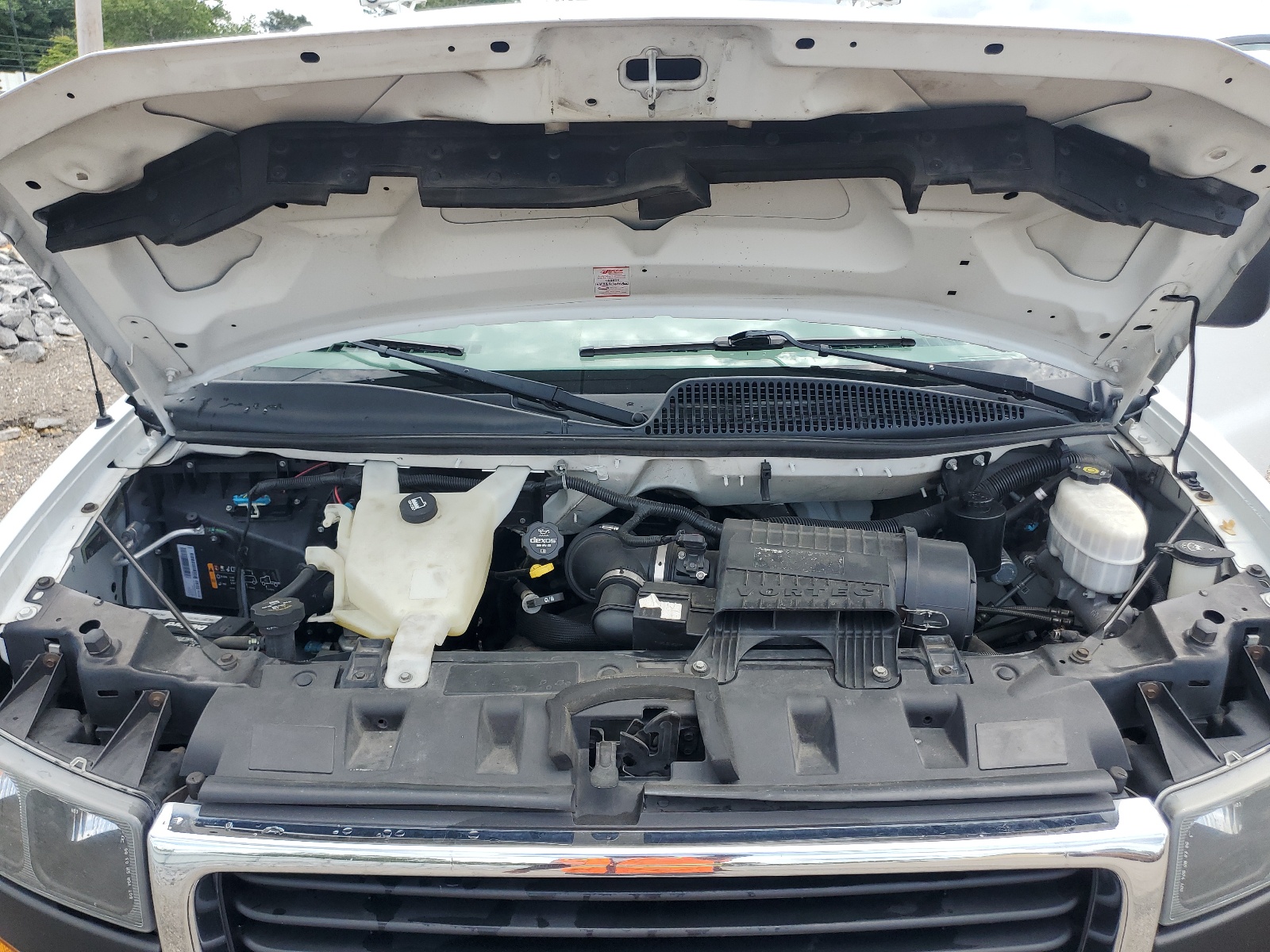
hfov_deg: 67.3
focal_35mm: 26
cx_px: 635
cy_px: 476
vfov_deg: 53.1
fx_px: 954
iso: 50
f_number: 1.5
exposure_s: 1/1000
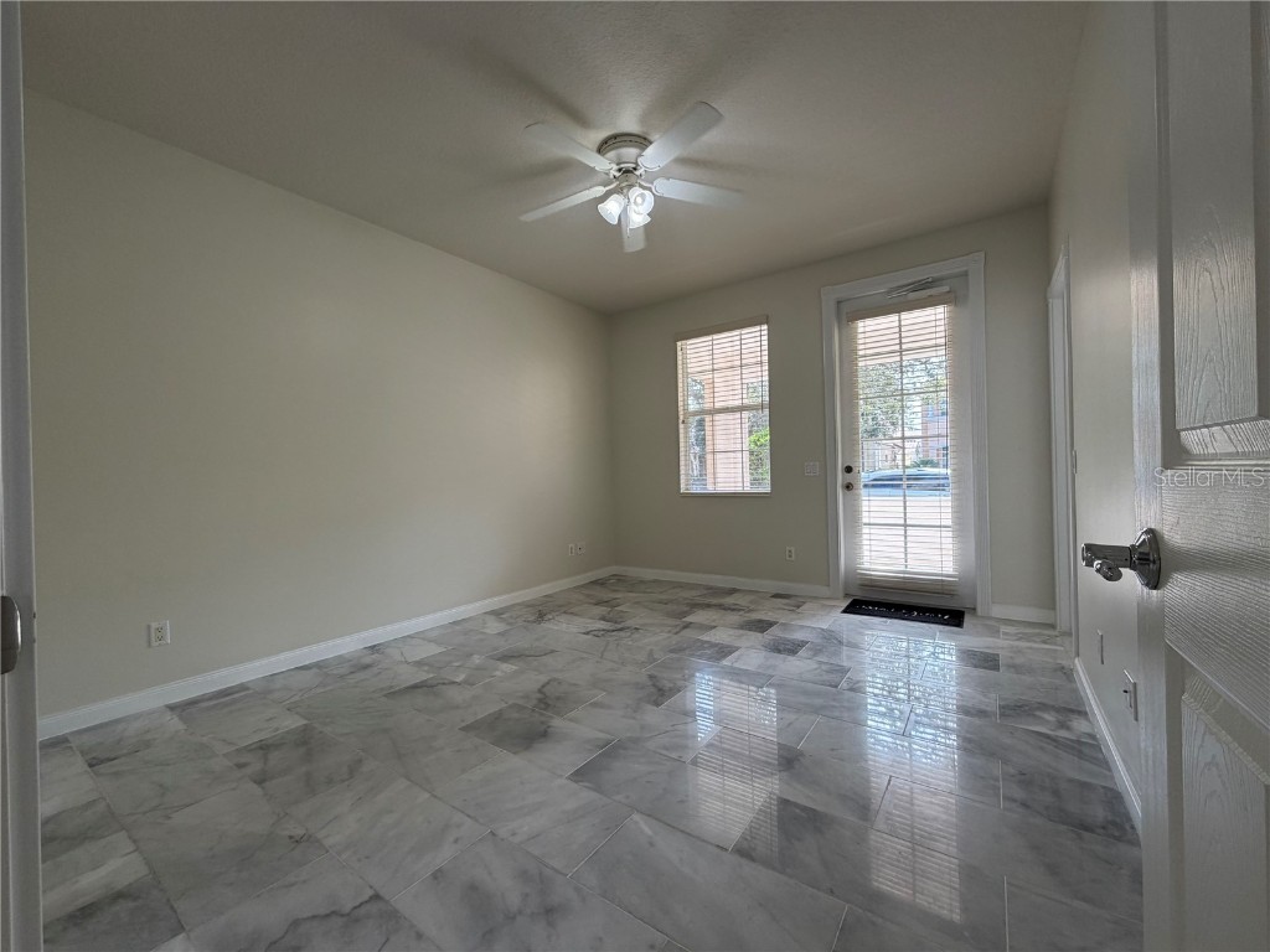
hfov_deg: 102.1
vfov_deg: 85.7
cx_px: 635
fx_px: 514
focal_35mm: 14
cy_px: 476
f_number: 2.2
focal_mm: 2.22
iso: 100
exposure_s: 1/120
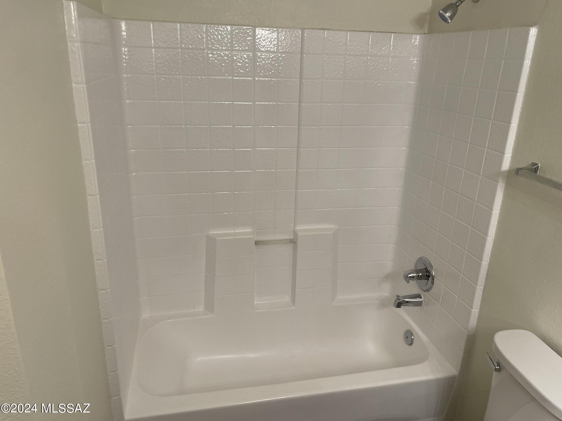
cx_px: 291
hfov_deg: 65.3
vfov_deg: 51.4
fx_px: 438
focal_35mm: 27
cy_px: 210
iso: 80
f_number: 1.6
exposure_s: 1/60
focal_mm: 4.2
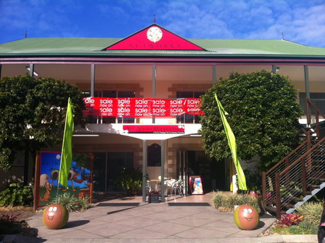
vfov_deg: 40.6
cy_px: 122
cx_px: 162
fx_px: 328
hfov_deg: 52.7
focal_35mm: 35
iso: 80
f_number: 2.8
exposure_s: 1/943
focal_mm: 3.85
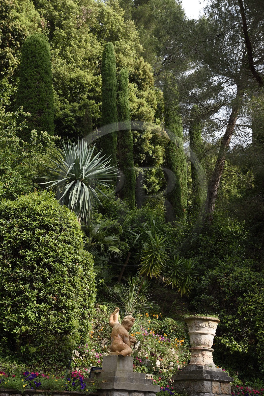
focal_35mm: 55
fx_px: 606
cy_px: 198
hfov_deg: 24.6
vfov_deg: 36.3
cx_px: 132
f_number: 7.1
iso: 200
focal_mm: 55
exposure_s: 1/160
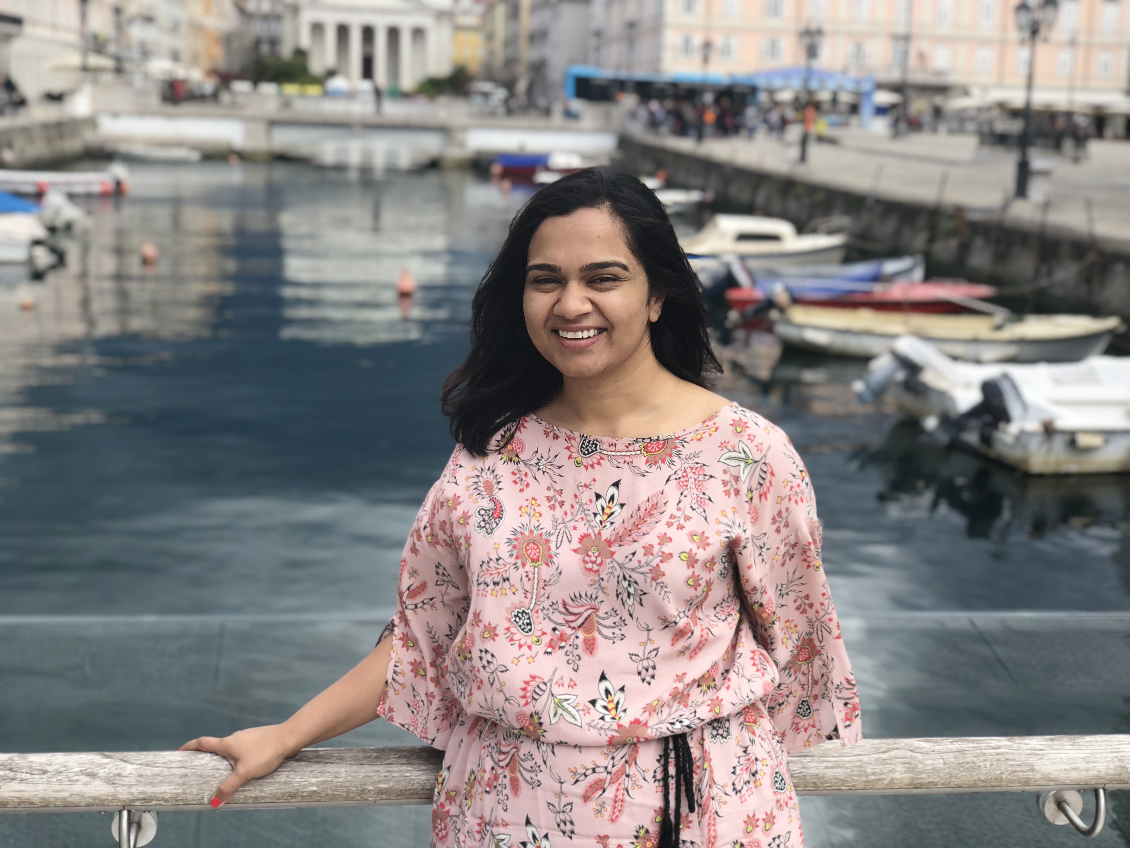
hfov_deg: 36.8
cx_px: 565
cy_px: 424
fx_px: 1697
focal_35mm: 52
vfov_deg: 28.0
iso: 16
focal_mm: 6
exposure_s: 1/444
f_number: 2.4
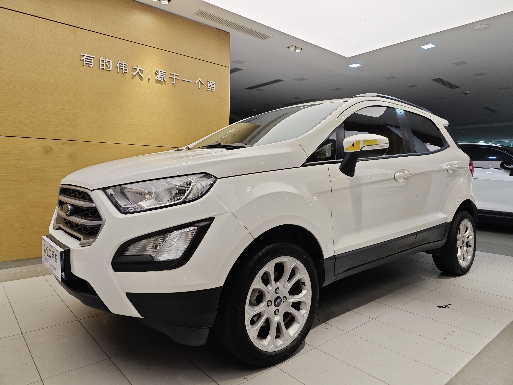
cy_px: 192
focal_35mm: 23
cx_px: 256
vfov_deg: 58.9
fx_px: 341
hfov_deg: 73.9
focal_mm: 8.7
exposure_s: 1/100
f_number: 1.9
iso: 250
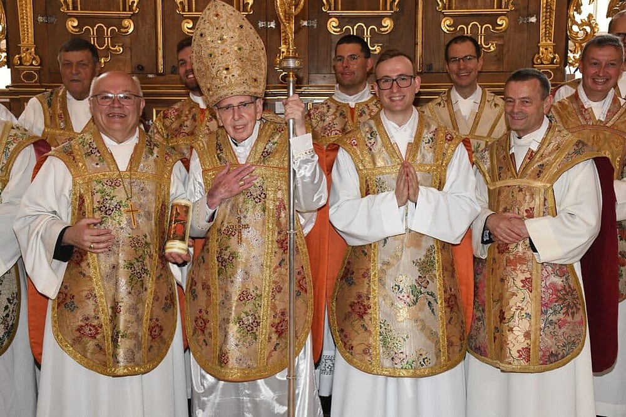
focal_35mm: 48
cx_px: 313
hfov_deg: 41.1
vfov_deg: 28.1
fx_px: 835
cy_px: 208
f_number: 7.1
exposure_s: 1/60
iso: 1000
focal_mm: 32
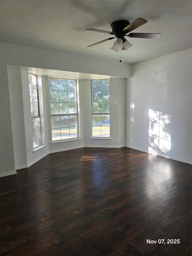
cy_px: 128
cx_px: 96
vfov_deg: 73.9
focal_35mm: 23
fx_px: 170
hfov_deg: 58.9
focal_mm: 6.3
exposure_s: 1/180
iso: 80
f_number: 1.7
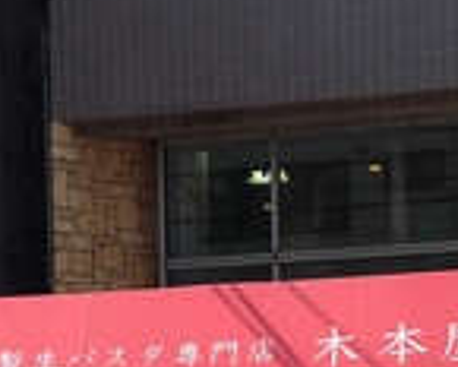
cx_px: 262
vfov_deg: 16.2
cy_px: 506
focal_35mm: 89
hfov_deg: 21.5
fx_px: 1206
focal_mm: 4.12
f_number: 2.4
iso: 50
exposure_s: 1/602
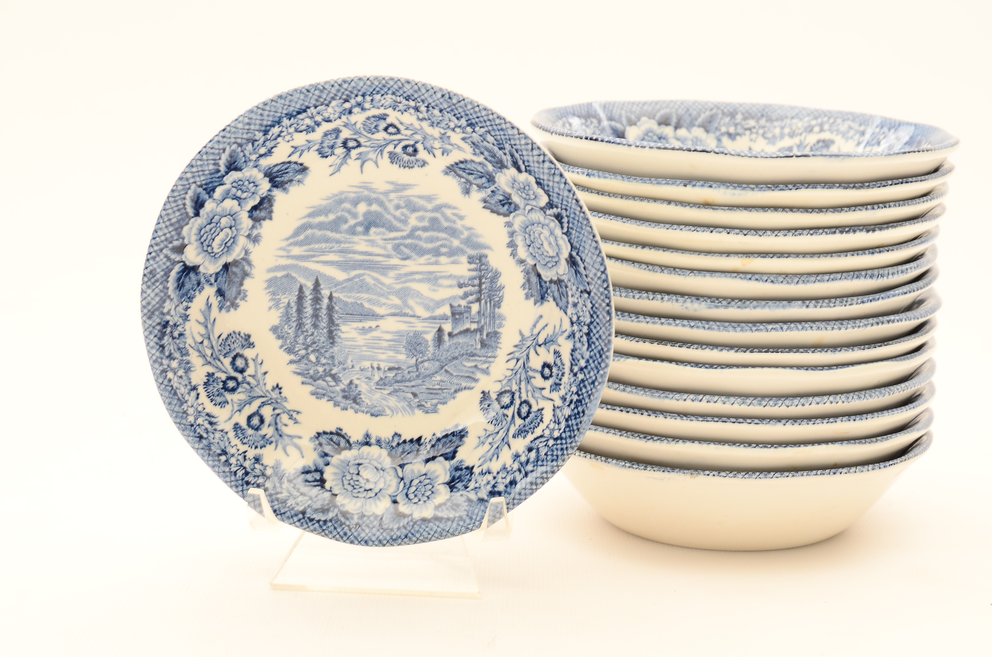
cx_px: 496
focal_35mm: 57
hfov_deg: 35.1
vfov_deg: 23.7
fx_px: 1567
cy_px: 328
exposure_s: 1/80
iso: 250
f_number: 10
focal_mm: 38
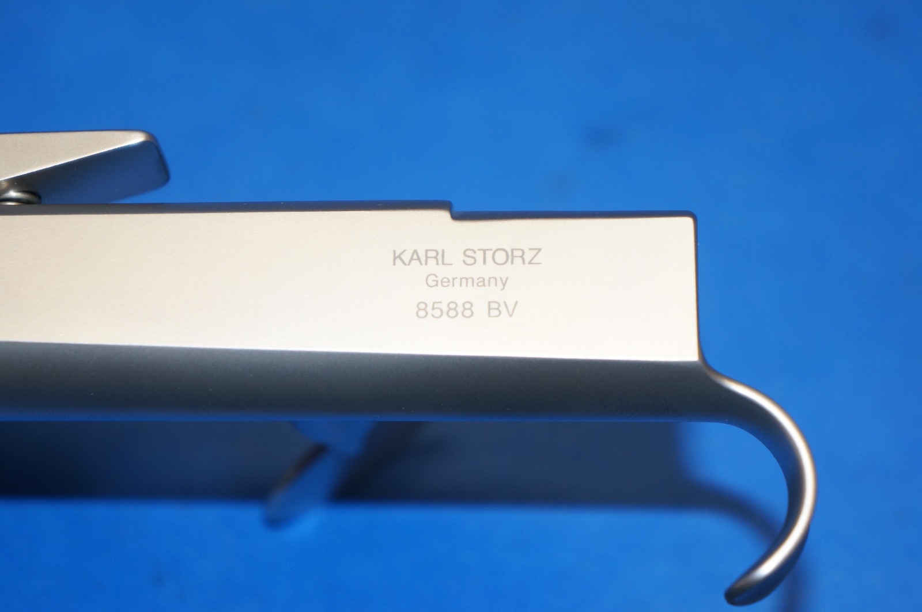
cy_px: 306
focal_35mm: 82
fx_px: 2111
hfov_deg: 24.6
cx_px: 461
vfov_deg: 16.5
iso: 400
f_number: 5.6
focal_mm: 55
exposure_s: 1/80
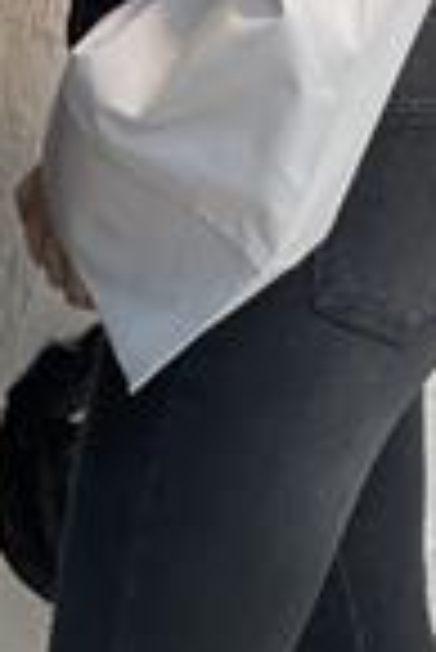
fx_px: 2791
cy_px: 663
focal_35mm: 154
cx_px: 364
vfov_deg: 13.1
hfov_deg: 8.9
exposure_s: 1/100
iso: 160
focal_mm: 6
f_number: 2
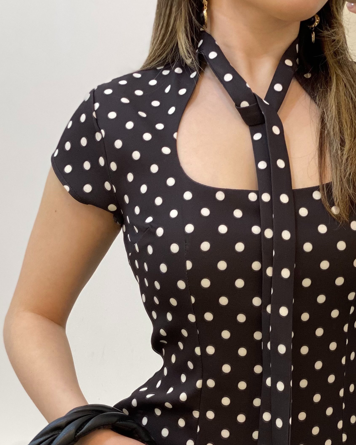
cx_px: 221
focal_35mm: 97
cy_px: 377
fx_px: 1278
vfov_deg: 19.5
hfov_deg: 15.8
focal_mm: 6
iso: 125
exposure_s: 1/100
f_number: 2
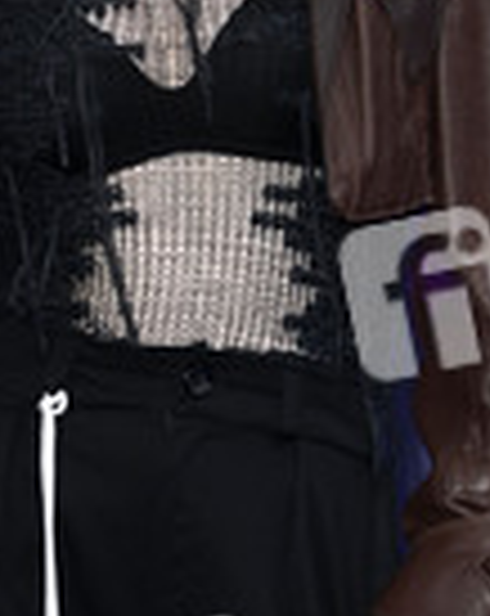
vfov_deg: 5.6
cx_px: 162
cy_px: 49
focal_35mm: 343
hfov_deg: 4.5
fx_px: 6239
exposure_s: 1/250
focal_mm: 125
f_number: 5.6
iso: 320
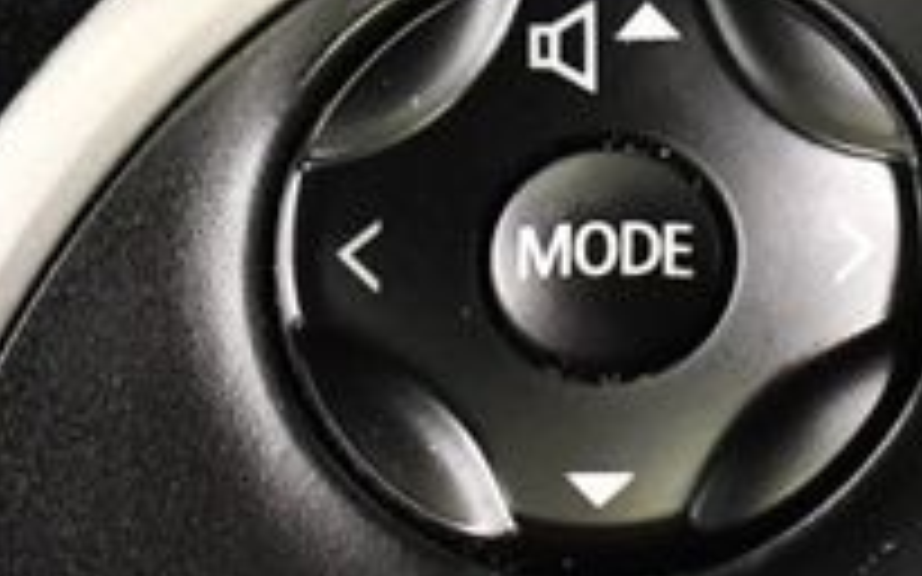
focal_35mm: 350
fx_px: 8792
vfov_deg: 3.7
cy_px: 472
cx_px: 562
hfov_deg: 6.0
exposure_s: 1/60
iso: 4500
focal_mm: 55
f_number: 5.6
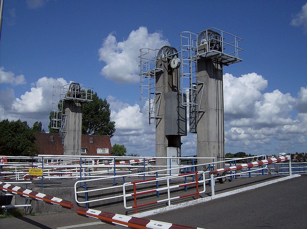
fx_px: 319
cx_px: 154
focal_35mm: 36
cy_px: 114
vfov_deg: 39.5
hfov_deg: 51.5
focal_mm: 6
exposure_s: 1/2000
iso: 100
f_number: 4.7
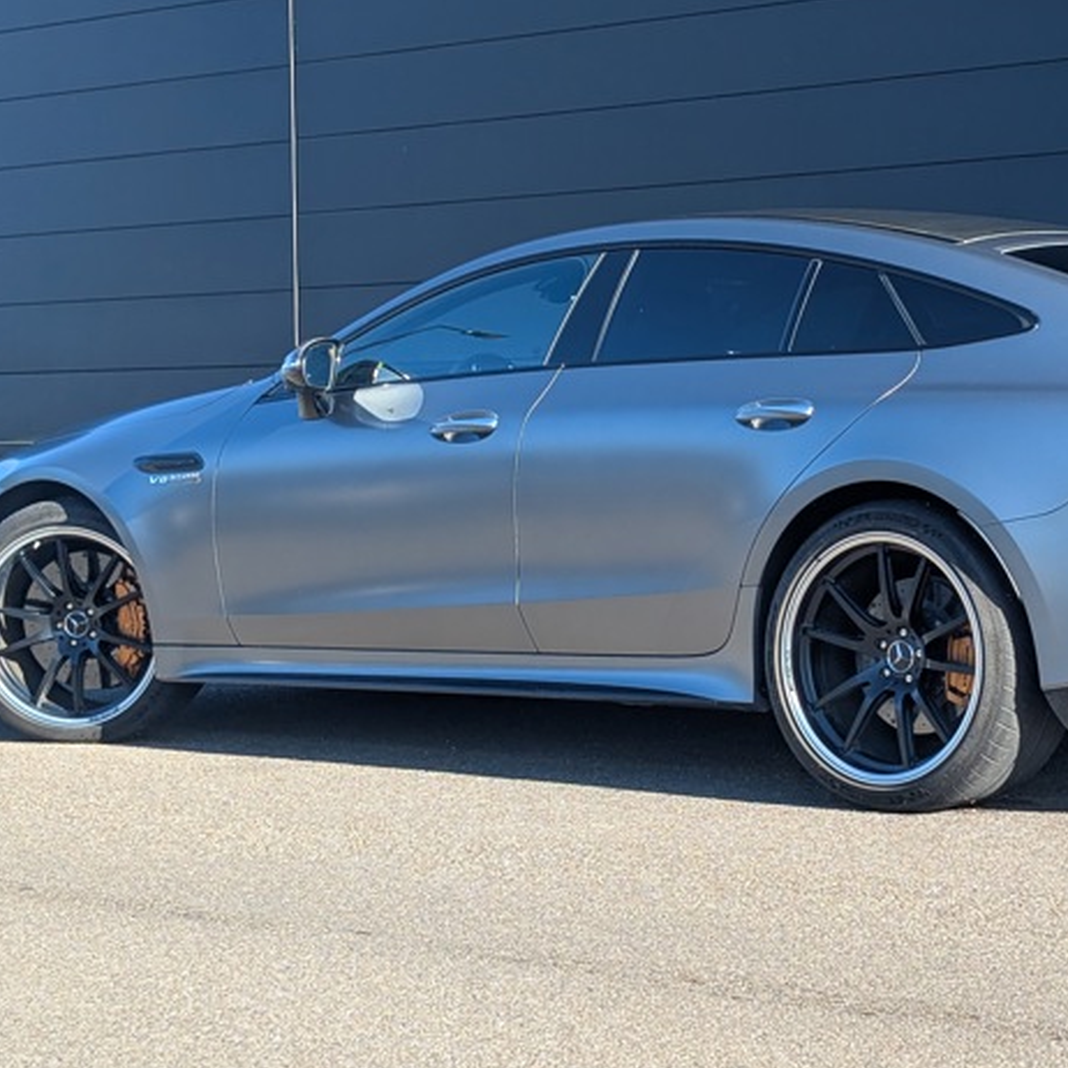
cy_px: 414
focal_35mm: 75
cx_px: 798
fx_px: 2618
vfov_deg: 23.0
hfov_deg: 22.8
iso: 20
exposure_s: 1/295
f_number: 1.68
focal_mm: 6.9
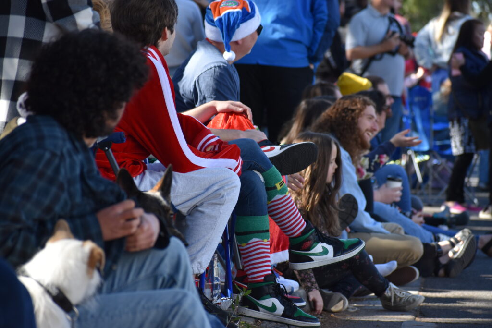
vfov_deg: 6.8
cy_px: 164
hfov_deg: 10.2
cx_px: 246
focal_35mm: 202
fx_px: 2768
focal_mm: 135
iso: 400
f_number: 5
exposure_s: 1/500
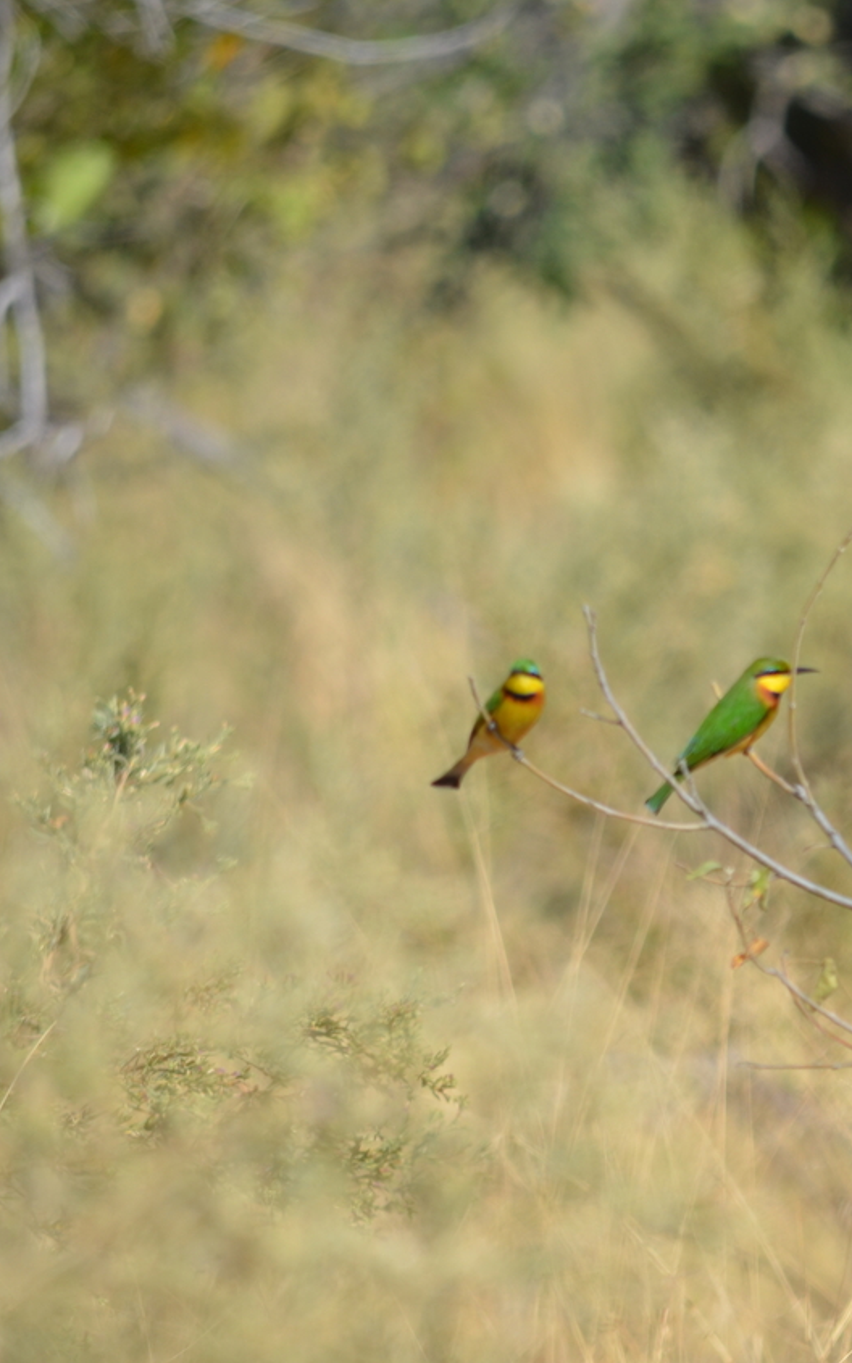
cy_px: 682
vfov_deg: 3.0
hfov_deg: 1.9
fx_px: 25750
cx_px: 860
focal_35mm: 693
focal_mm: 300
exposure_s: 1/800
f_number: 7.1
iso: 200
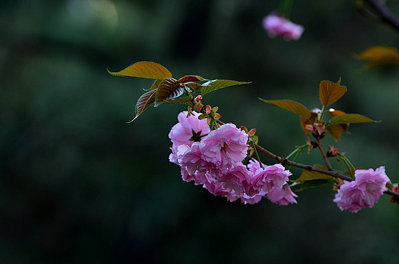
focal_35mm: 262
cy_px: 132
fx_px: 2902
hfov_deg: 7.9
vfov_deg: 5.2
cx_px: 200
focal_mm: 175
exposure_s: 1/50
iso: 200
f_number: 4
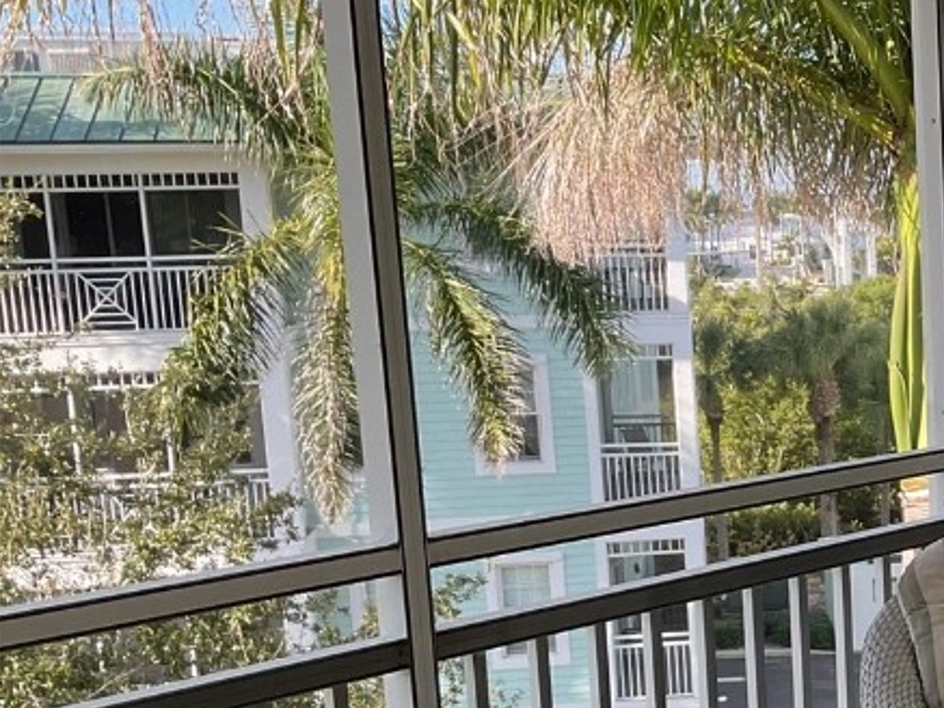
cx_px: 1104
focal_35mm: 68
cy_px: 548
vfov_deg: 21.4
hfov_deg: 25.8
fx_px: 1855
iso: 16
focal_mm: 3
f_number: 1.8
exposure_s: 1/190
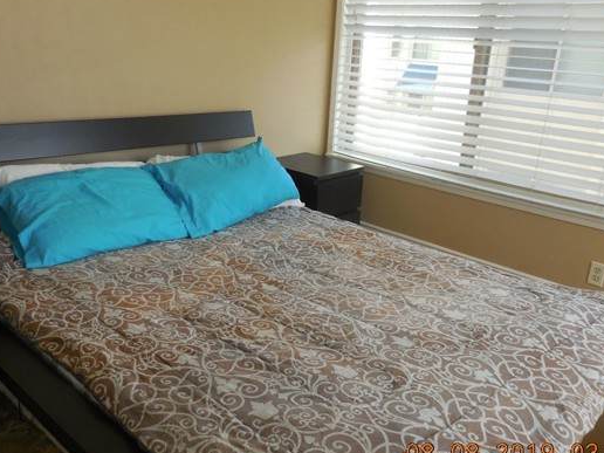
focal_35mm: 31
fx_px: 541
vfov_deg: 45.4
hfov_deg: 58.4
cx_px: 301
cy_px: 227
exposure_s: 1/160
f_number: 3.3
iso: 125
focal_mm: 4.5
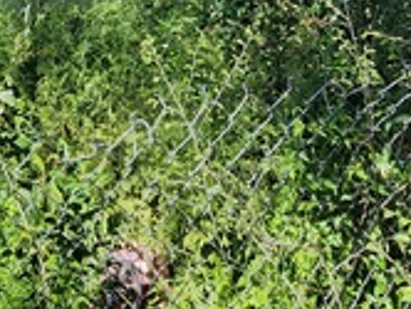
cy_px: -237
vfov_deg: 20.8
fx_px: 595
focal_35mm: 50
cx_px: 30
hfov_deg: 35.5
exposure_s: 1/1205
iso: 50
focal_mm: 2.2
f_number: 2.2
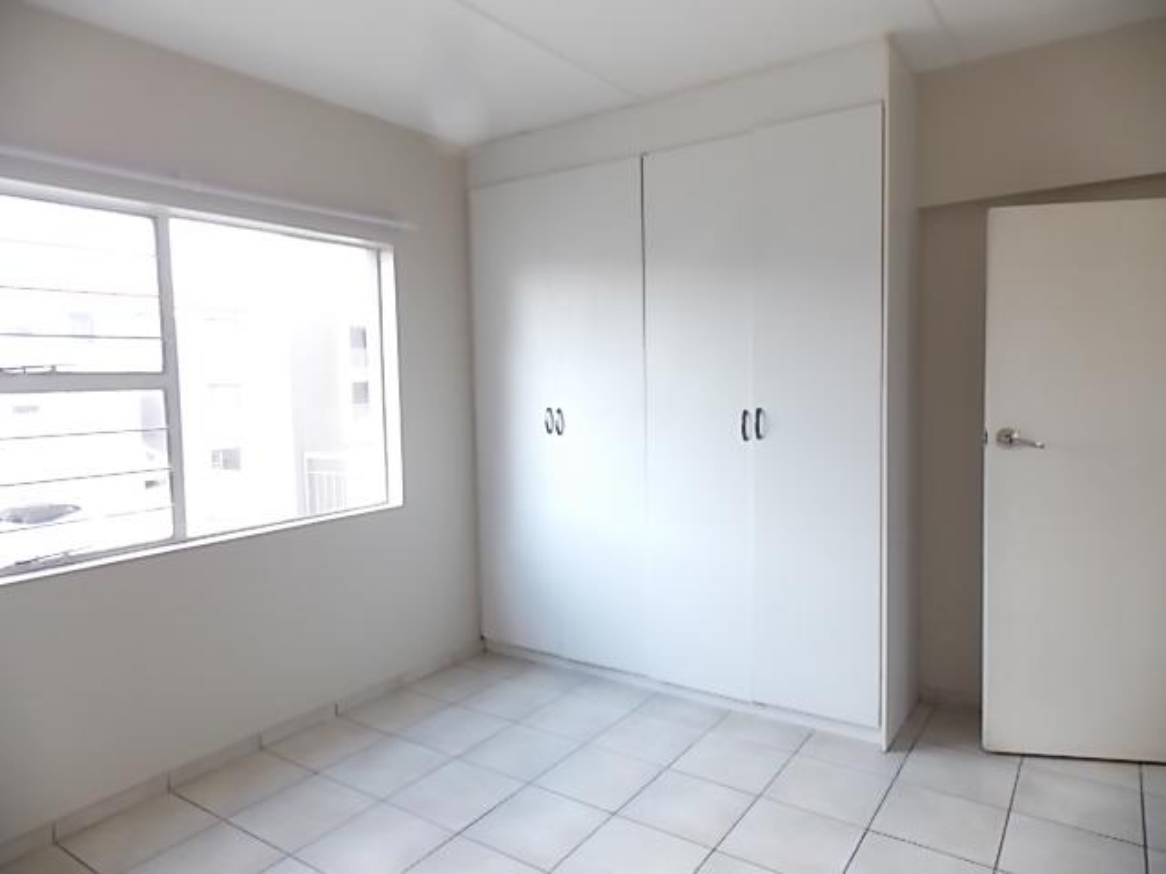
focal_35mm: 23
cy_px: 437
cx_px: 583
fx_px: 775
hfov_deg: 73.9
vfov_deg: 58.9
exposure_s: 1/30
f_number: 3.1
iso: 80
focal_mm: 4
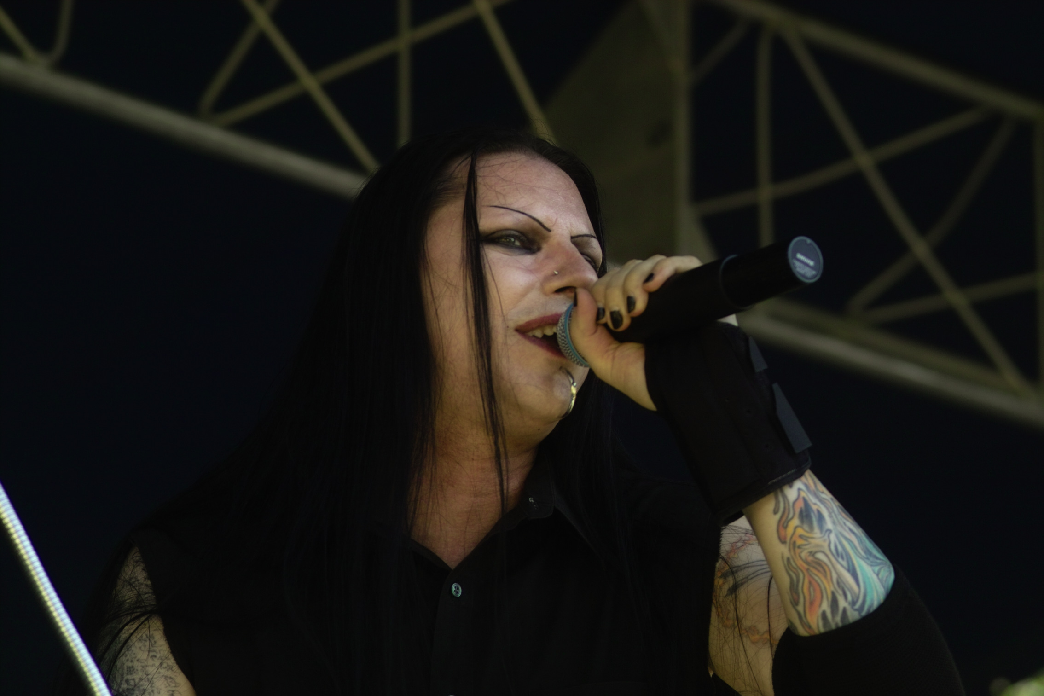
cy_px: 348
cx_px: 522
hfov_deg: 11.5
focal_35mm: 179
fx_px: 5191
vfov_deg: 7.7
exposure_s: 1/180
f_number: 4
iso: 200
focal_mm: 105
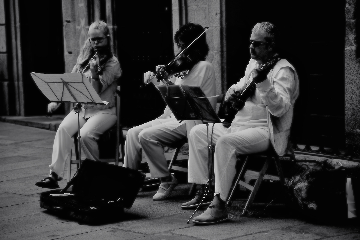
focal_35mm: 120
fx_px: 1200
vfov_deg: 11.4
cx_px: 180
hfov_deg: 17.1
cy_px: 120
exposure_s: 1/80
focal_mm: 120
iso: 125
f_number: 4
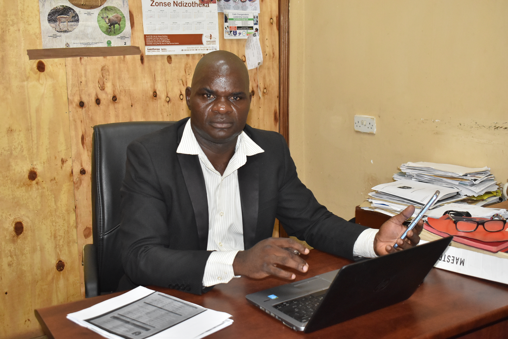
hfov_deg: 44.9
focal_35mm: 44
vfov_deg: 30.9
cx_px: 254
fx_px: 614
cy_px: 170
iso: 2000
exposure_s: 1/60
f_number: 5.6
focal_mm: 29
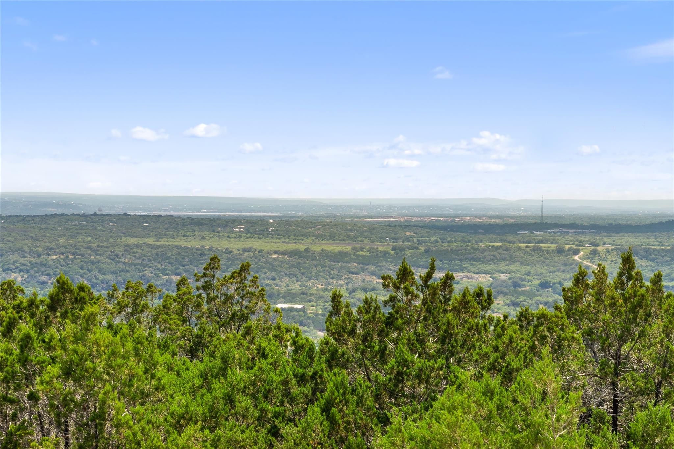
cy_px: 224
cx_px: 337
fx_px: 1966
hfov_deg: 19.5
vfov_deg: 13.0
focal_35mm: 105
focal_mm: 70
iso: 100
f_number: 9
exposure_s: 1/250
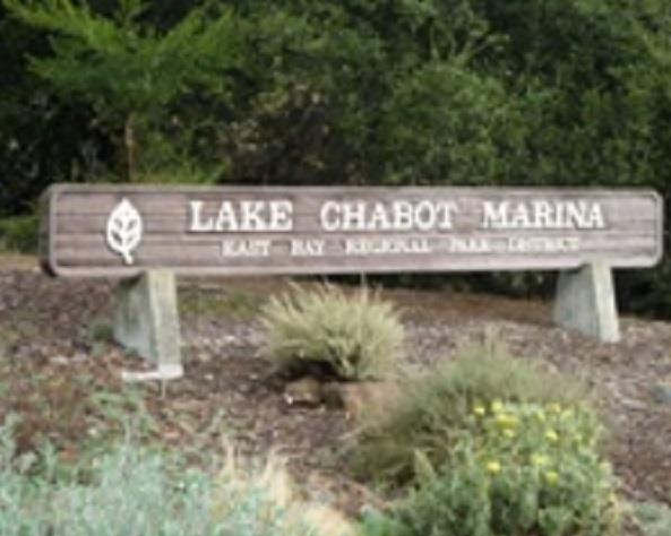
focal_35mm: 117
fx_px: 2323
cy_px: 270
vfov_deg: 13.2
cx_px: 361
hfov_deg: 16.4
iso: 160
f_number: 4.4
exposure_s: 1/125
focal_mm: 18.2
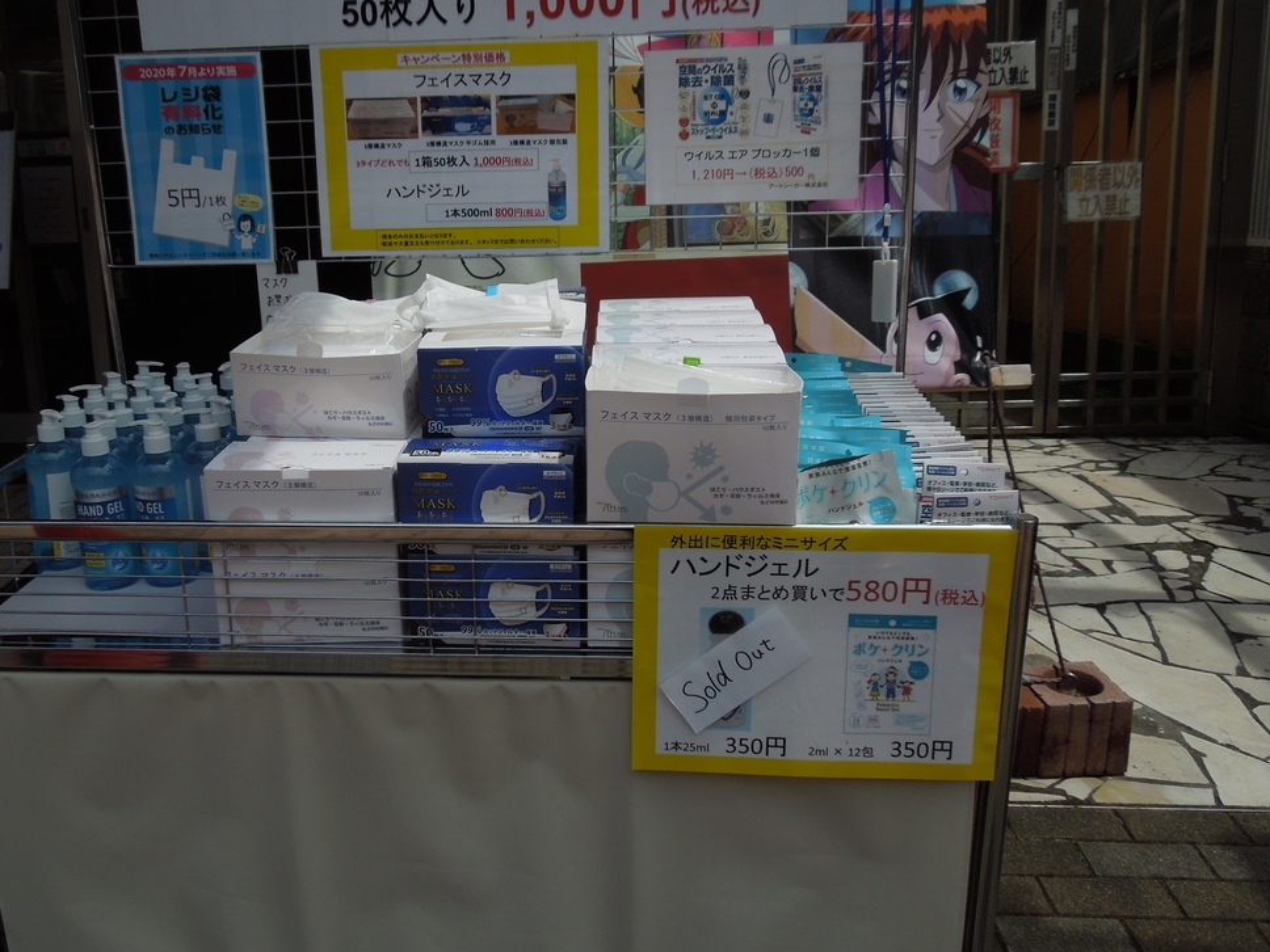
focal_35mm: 31
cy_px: 446
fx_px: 1137
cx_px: 535
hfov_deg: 58.1
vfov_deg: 45.4
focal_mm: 4.5
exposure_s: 1/800
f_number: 6.6
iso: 100
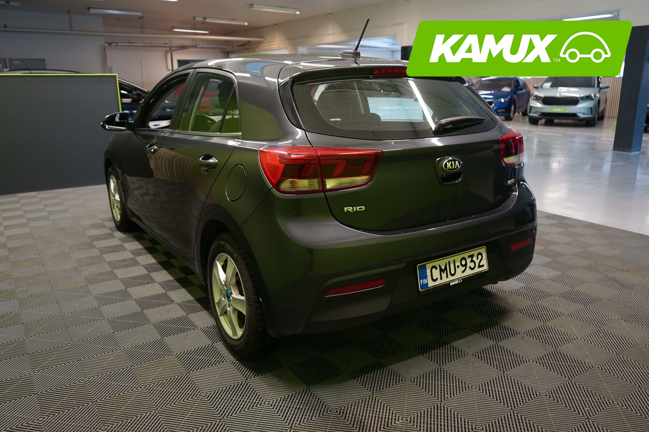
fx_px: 505
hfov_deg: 65.5
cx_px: 324
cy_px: 216
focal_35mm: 28
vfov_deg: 46.4
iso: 1250
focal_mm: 28
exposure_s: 1/30
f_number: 4.5
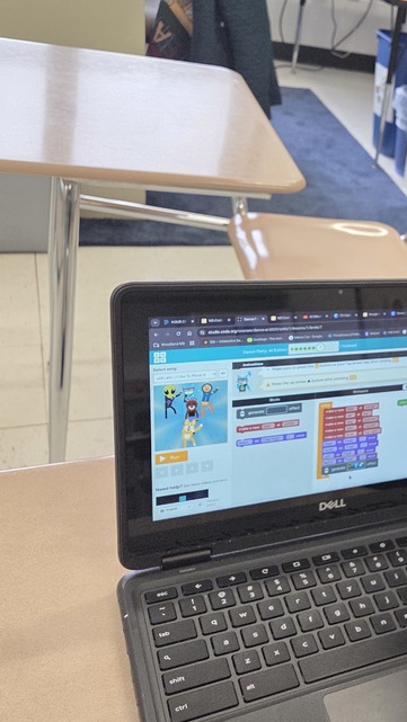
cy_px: 340
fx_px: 767
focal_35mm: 40
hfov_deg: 25.7
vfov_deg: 50.4
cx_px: 524
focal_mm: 5.4
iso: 250
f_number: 1.8
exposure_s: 1/120
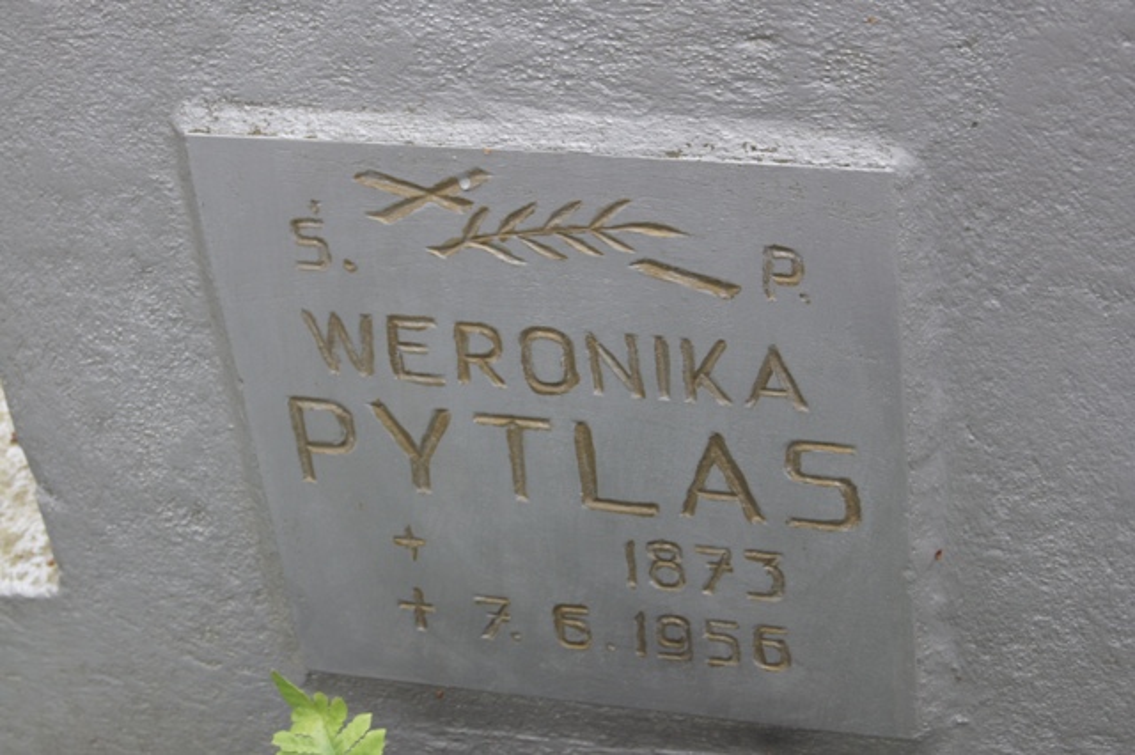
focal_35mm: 82
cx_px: 568
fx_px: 2600
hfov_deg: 24.6
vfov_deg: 16.5
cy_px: 378
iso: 200
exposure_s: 1/50
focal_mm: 55
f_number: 10
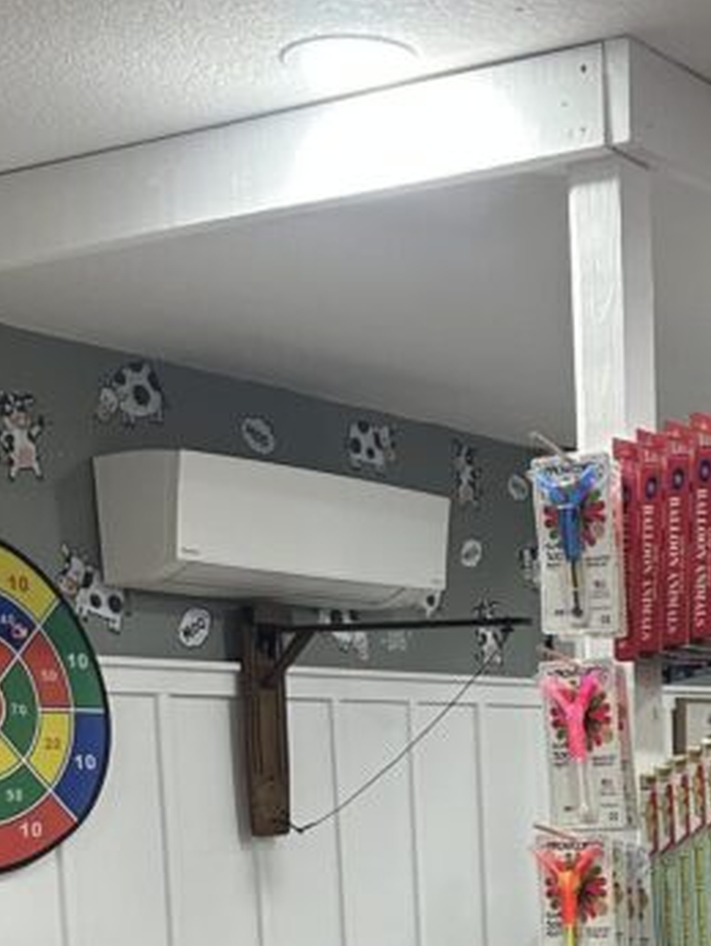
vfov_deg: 25.5
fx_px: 1942
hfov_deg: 20.2
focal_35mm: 71
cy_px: 1025
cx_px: 689
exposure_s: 1/60
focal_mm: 6.86
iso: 250
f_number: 1.78
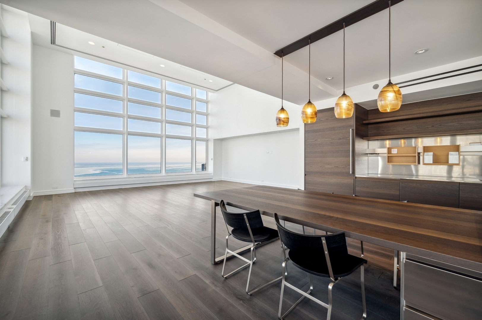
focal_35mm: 15
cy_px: 160
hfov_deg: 100.4
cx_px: 241
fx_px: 201
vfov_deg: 77.2
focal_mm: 15
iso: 400
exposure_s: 1/20
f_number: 8
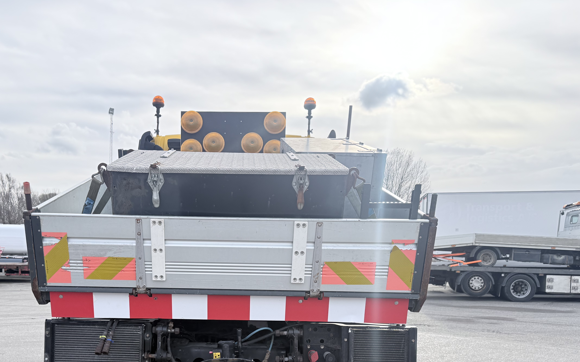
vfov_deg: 36.1
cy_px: 284
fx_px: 537
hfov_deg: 56.2
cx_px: 227
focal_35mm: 34
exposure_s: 1/1464
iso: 100
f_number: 1.78
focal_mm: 6.76
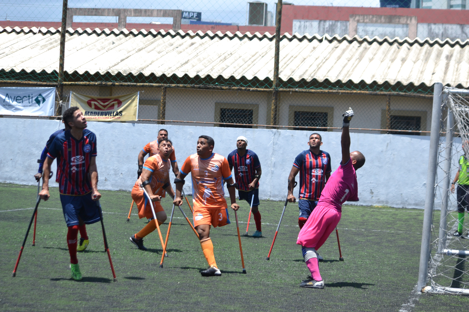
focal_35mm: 82
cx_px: 234
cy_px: 156
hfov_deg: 24.6
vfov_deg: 16.6
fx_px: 1075
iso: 400
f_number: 6.3
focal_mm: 55
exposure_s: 1/1600
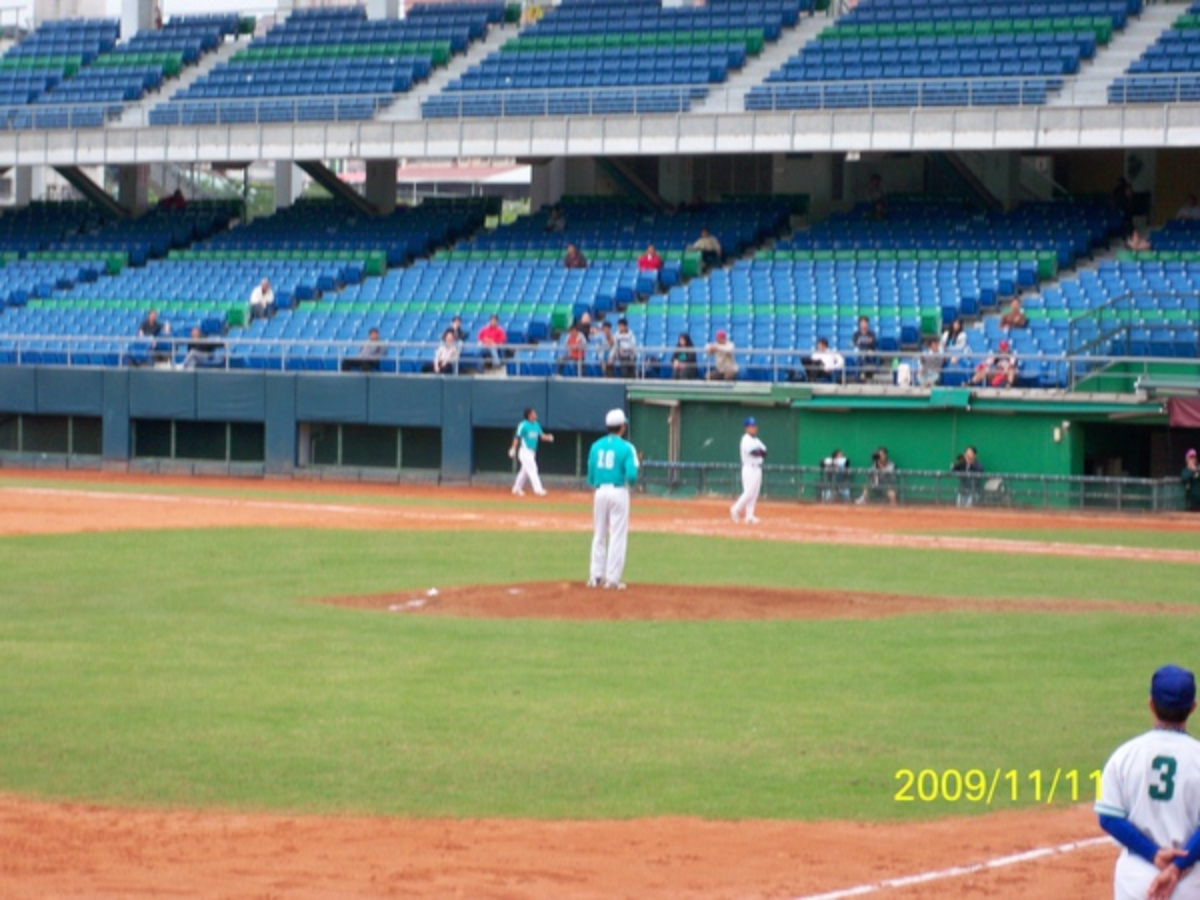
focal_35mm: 105
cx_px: 600
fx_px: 3640
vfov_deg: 14.1
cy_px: 450
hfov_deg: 18.7
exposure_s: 1/60
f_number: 5.7
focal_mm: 18.8
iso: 80
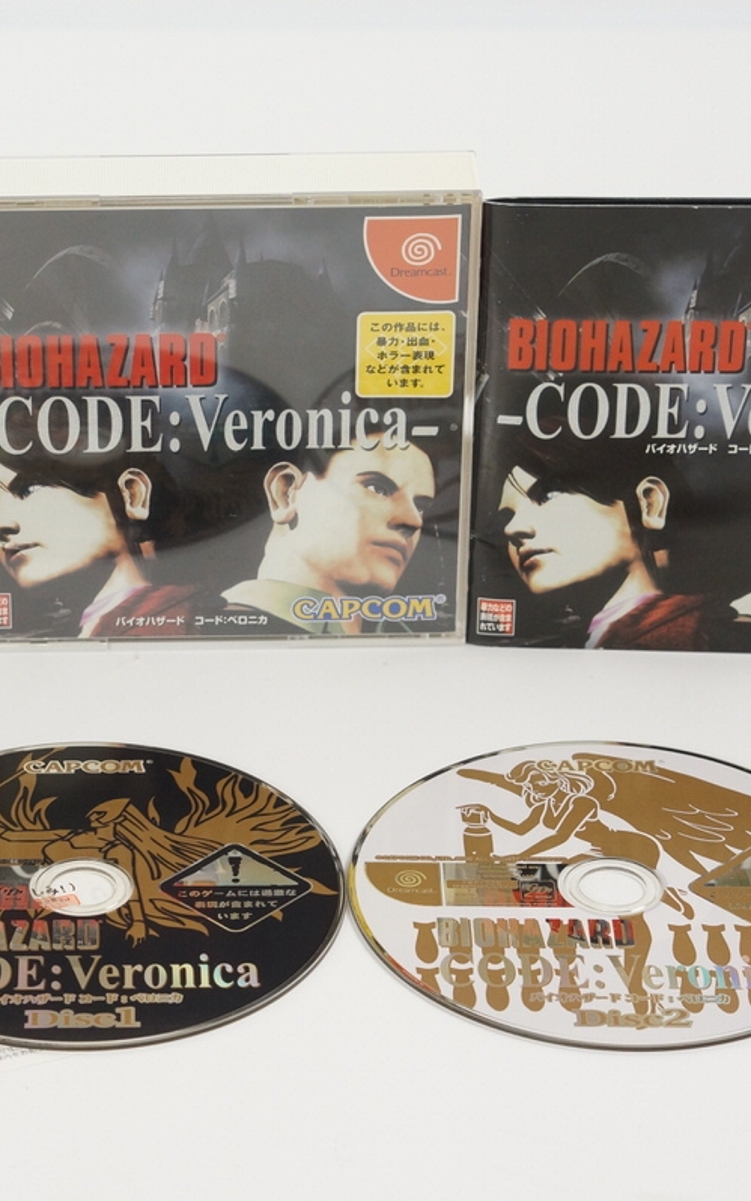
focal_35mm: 115
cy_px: 600
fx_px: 3765
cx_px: 146
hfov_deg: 11.4
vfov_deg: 18.1
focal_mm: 50
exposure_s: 1/80
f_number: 6.3
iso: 640
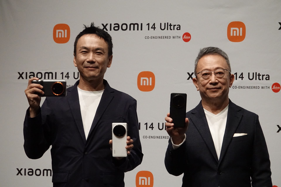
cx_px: 140
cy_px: 94
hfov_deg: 8.0
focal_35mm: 256
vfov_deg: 5.4
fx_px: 1998
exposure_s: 1/1000
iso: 4000
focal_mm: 93.9
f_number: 4
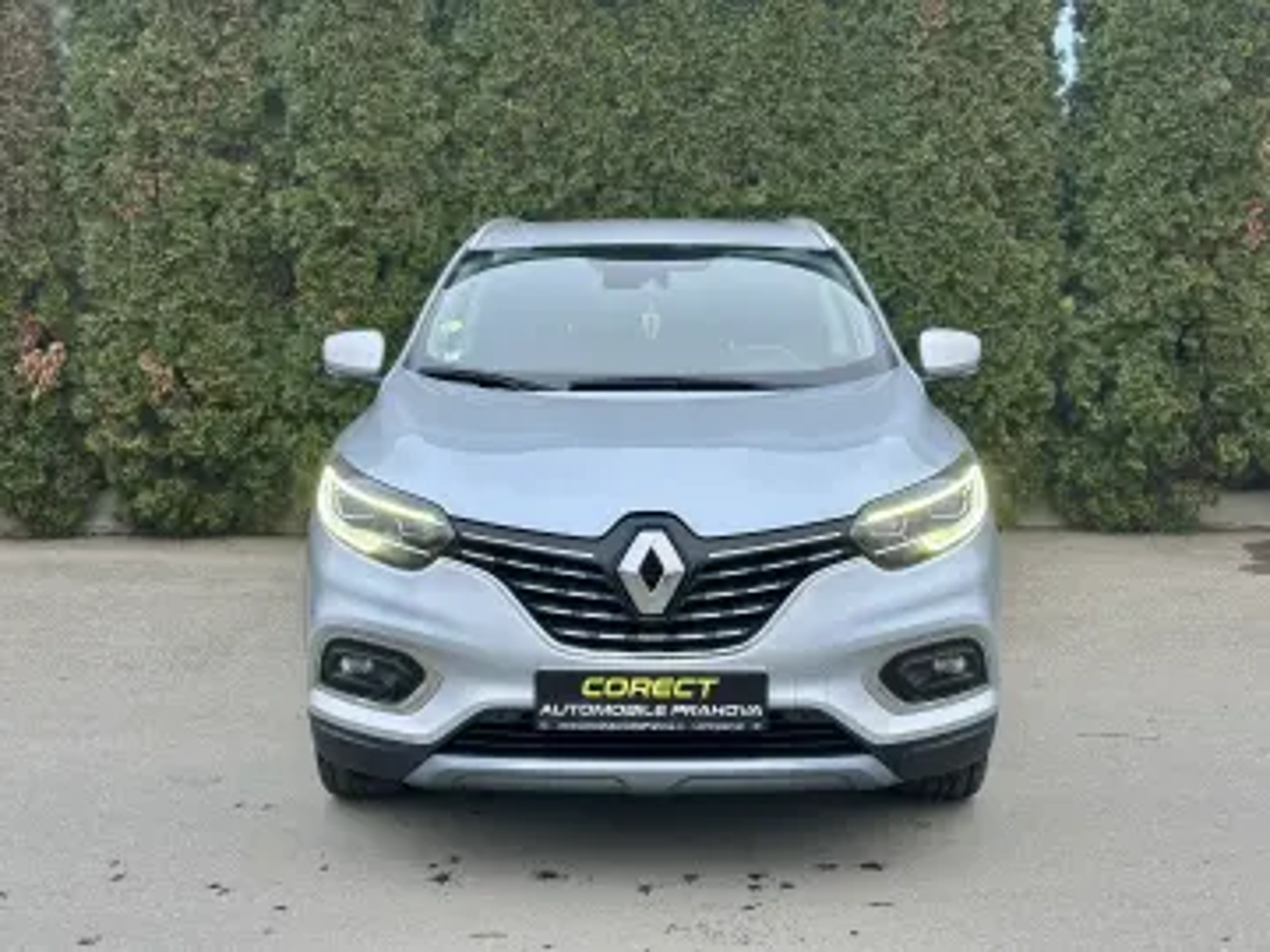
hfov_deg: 39.7
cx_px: 635
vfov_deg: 30.3
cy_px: 476
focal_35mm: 48
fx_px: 1761
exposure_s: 1/171
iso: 80
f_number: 1.78
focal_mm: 6.86
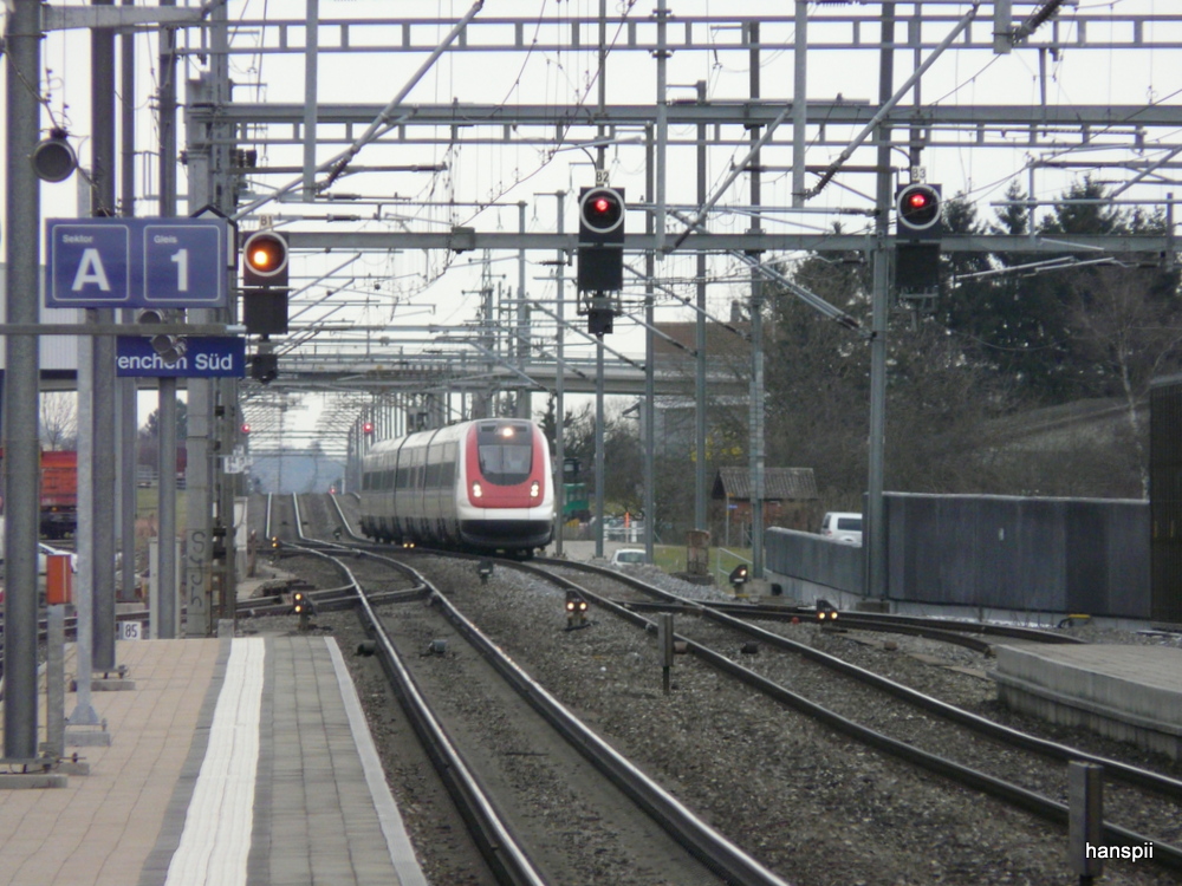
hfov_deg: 3.9
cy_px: 443
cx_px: 591
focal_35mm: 504
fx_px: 17210
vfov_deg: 3.0
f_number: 4.2
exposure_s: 1/250
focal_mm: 82.8
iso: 320
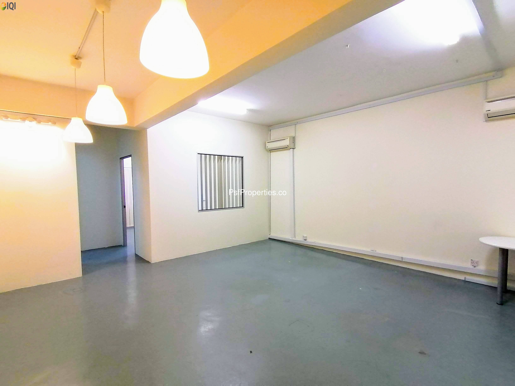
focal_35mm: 17
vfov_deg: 74.7
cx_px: 258
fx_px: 253
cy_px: 193
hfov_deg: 91.0
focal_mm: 1.78
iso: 200
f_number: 2.4
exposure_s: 1/33.3
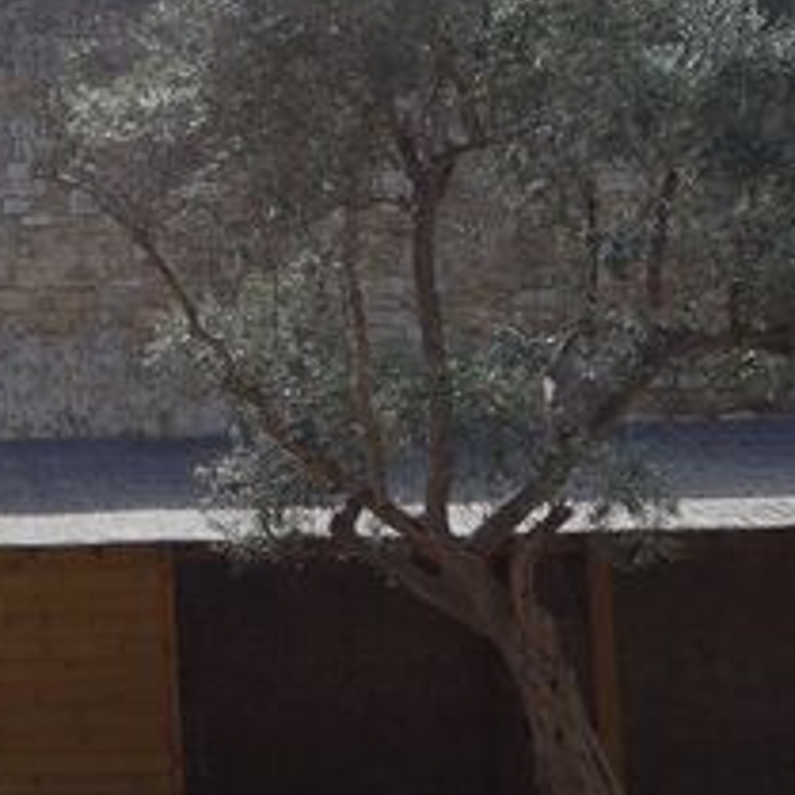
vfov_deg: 13.2
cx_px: -498
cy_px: 167
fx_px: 3430
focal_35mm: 132
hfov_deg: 12.4
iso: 125
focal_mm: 15.1
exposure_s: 1/320
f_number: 5.6
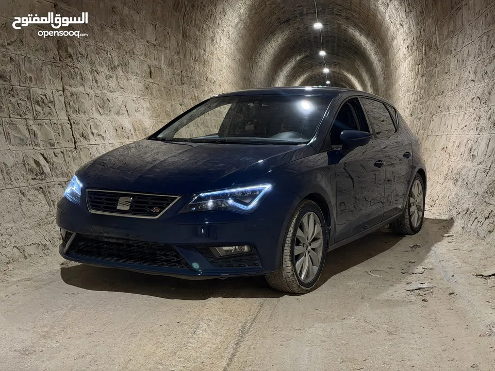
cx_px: 248
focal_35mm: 48
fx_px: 686
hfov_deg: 39.7
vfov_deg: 30.3
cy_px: 186
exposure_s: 1/100
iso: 200
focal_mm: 6.76
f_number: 1.78
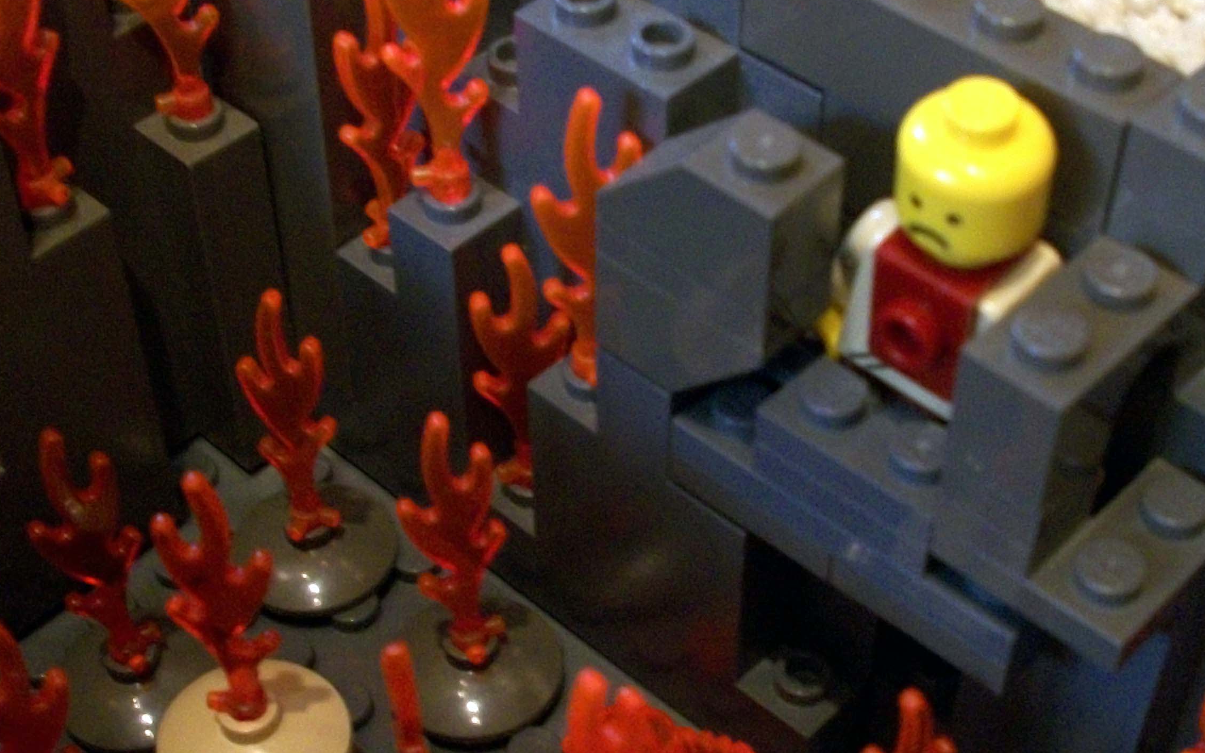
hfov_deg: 34.0
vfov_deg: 21.6
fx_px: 1970
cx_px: 643
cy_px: 442
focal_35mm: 60
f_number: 3.1
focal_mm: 6.3
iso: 320
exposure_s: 1/8
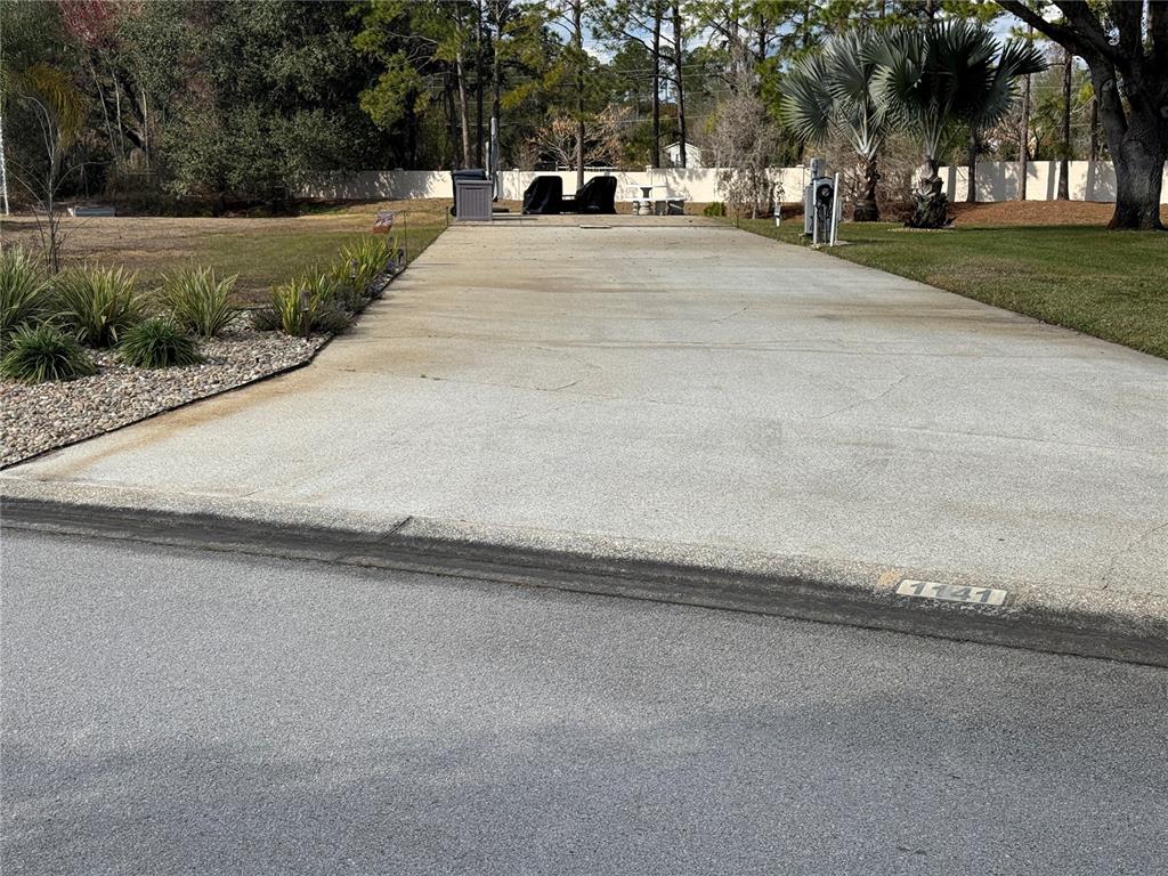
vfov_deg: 30.3
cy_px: 438
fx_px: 1620
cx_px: 584
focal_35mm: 48
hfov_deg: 39.7
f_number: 1.78
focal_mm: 6.76
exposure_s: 1/7143
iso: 80
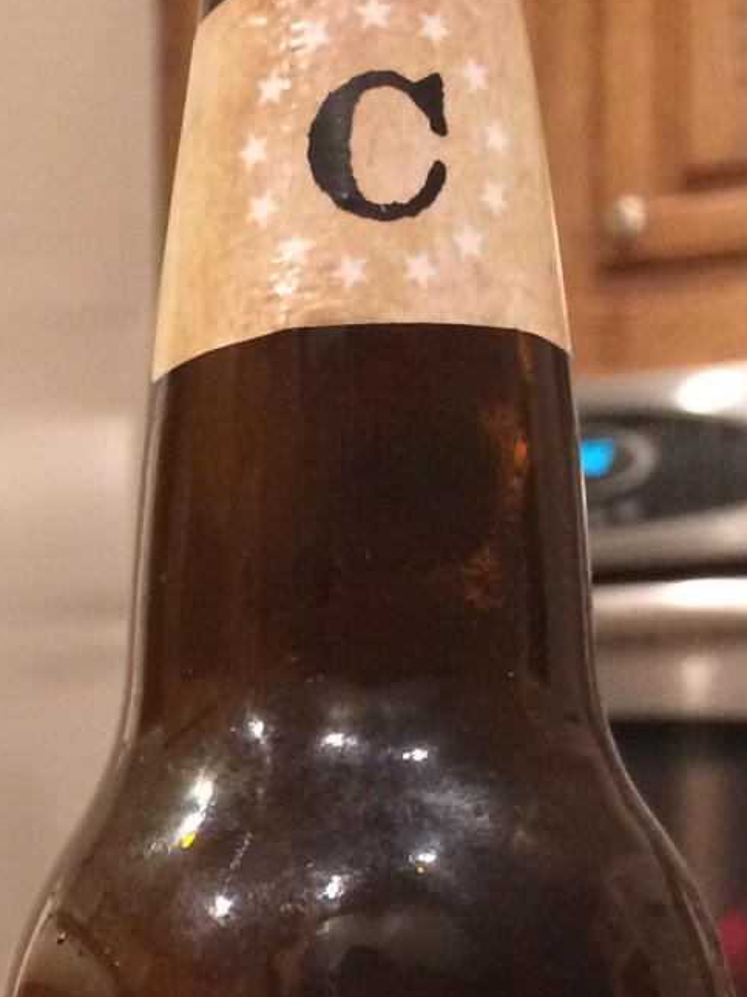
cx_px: -79
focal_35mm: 92
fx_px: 2649
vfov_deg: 20.0
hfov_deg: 15.6
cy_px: 1201
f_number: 2.2
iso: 320
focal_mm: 4.15
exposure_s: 1/15
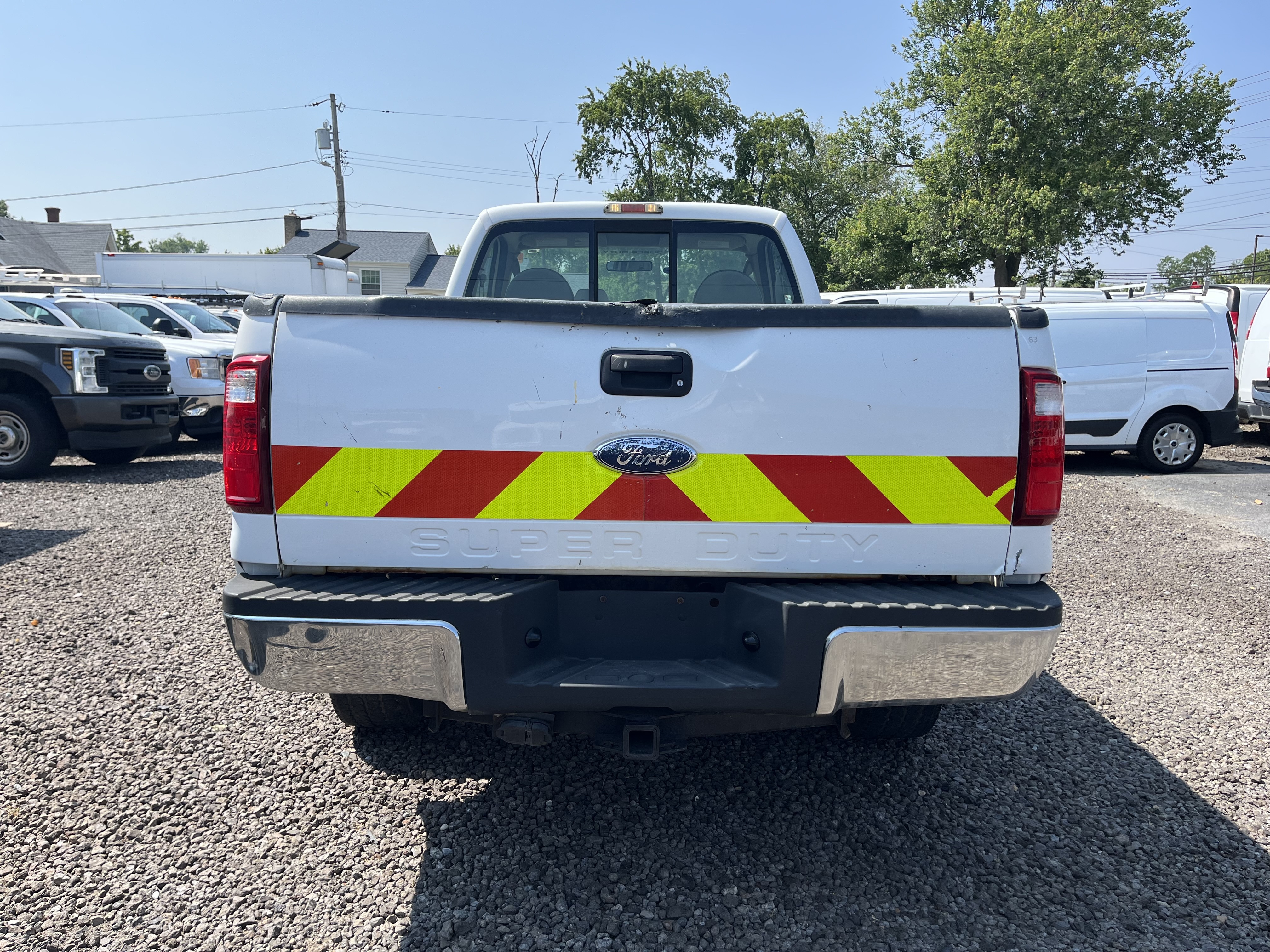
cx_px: 635
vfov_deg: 53.1
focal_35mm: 26
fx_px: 954
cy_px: 476
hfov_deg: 67.3
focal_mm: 5.1
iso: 50
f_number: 1.6
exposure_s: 1/2268
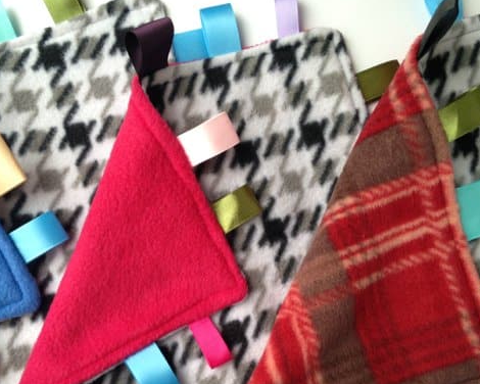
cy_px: 247
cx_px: 191
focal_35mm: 48
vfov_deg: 31.3
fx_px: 682
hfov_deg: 38.6
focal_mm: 4.12
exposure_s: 1/20
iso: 50
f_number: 2.4
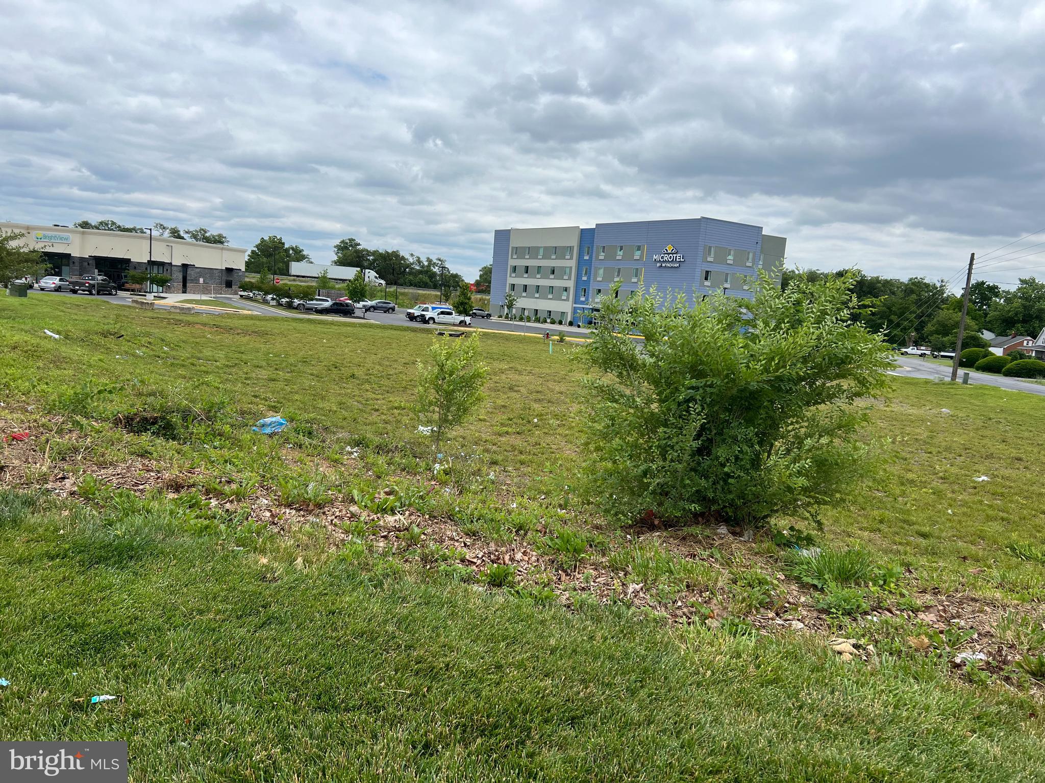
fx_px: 785
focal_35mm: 26
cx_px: 522
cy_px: 392
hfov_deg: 67.3
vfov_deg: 53.1
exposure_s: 1/4630
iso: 50
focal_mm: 5.7
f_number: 1.5
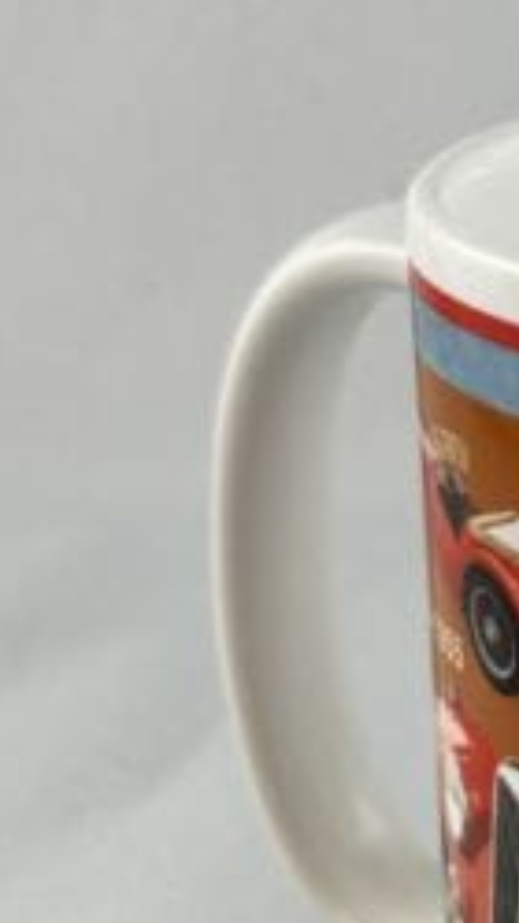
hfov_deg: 8.4
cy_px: 688
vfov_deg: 15.3
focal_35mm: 140
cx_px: 856
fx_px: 3426
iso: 50
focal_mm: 6.86
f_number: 1.78
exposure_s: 1/100
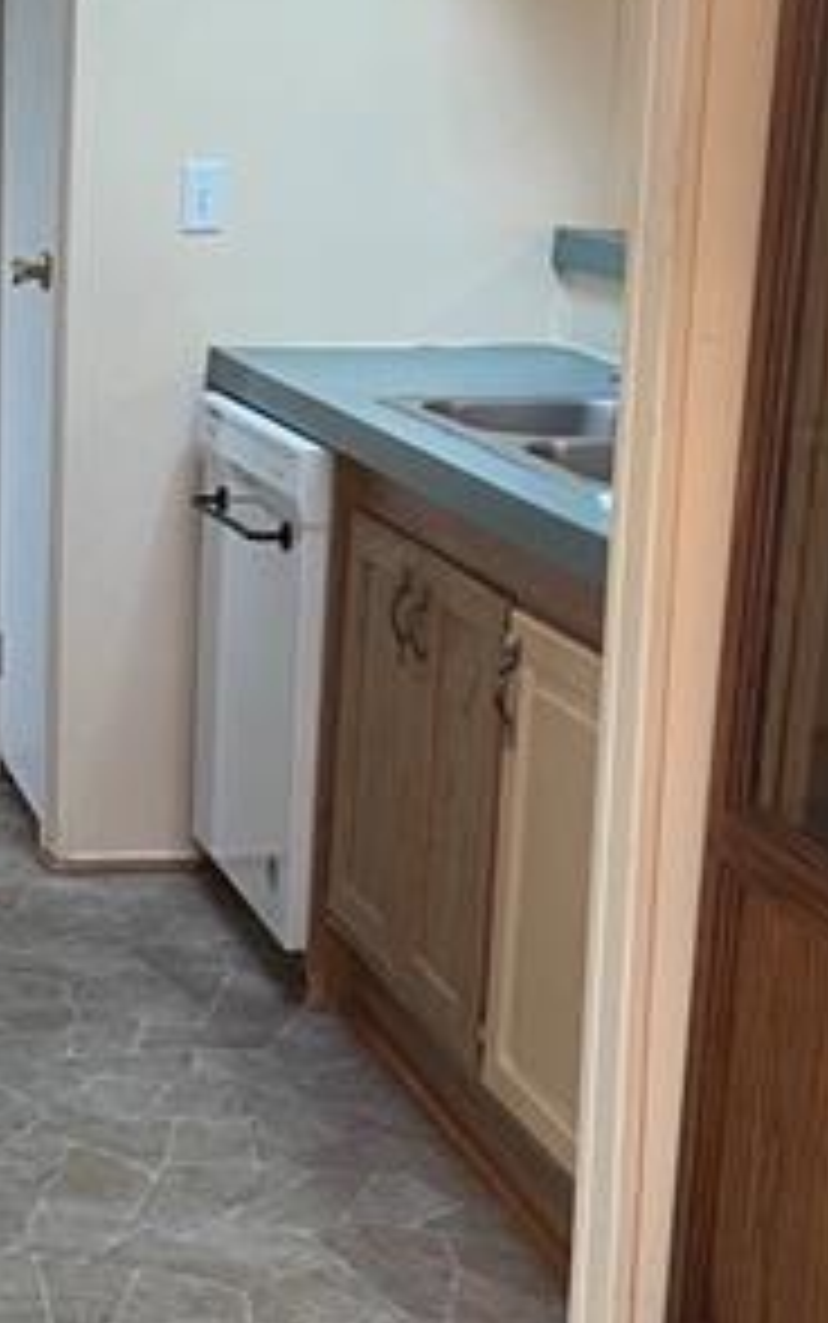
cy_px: 616
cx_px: -220
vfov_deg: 28.6
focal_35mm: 72
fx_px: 2597
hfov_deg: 17.1
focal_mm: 4.2
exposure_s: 1/60
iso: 125
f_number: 1.6
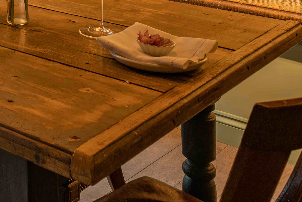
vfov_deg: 14.9
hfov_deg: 23.2
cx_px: -50
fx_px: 679
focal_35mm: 81
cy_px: -151
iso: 160
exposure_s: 1
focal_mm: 21
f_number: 9
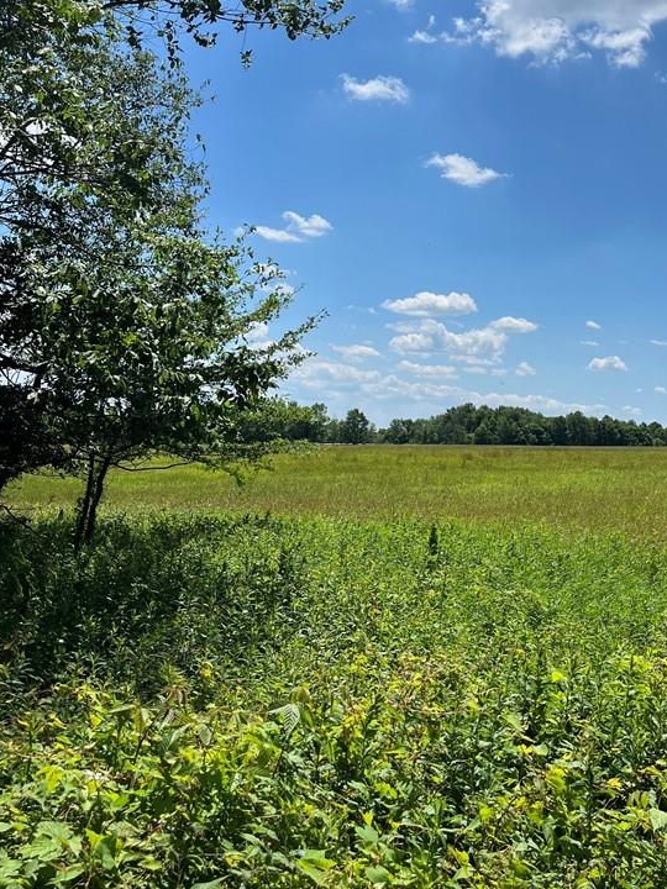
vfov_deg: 49.7
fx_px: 951
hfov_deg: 38.4
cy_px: 336
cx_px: 427
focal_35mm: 37
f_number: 1.6
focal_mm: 5.1
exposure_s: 1/6173
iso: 50
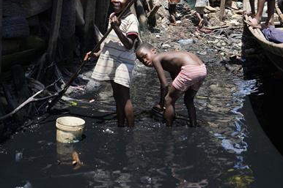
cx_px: 144
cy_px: 32
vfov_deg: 22.6
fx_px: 464
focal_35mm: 59
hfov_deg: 33.9
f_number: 3.2
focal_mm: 35
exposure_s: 1/1000
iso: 100
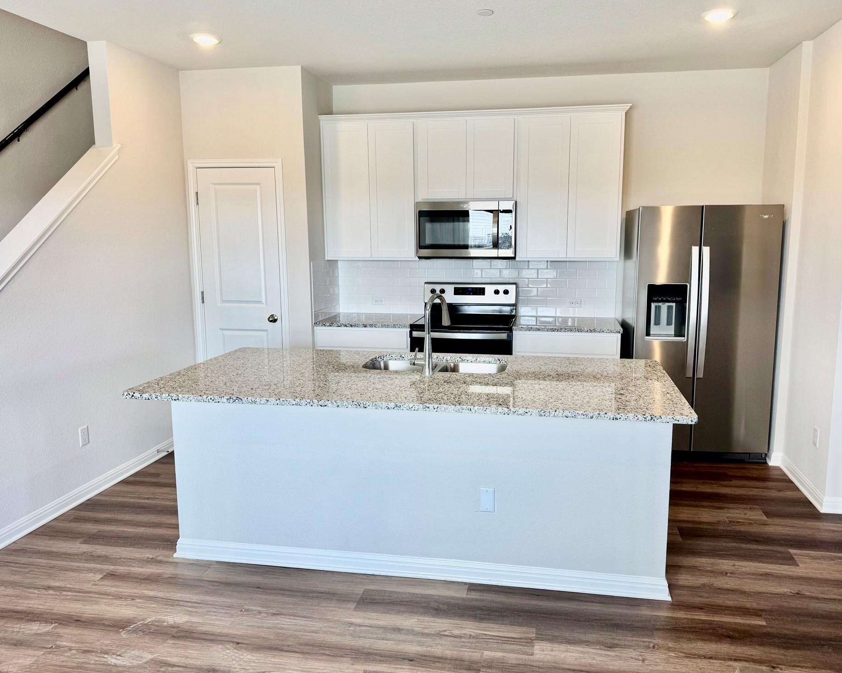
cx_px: 443
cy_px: 323
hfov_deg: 66.0
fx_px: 648
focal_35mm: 26
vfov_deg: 54.9
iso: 50
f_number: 1.78
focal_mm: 6.76
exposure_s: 1/139
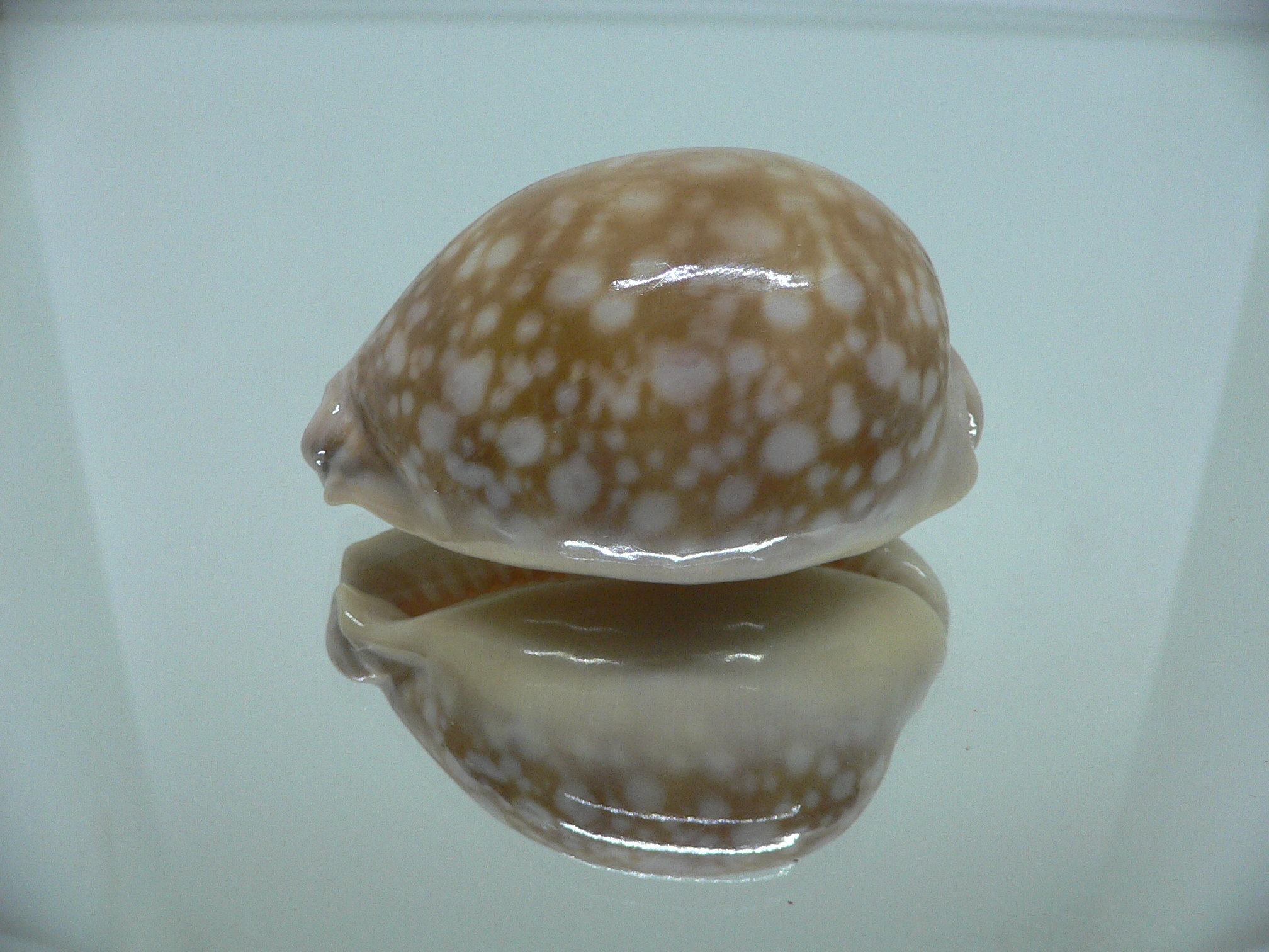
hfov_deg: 52.6
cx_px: 634
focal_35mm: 35
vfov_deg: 40.7
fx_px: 1283
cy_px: 476
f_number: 2.8
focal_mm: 4.6
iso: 150
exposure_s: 1/60
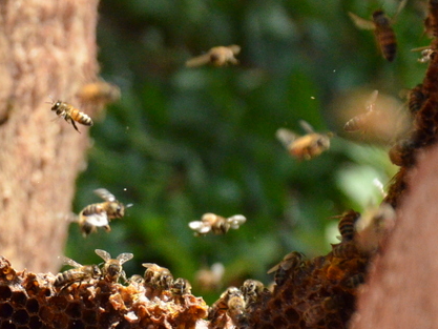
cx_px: -53
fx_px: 6265
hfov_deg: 4.0
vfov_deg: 3.0
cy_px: 227
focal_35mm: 495
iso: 4000
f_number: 9
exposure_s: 1/5000
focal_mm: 140
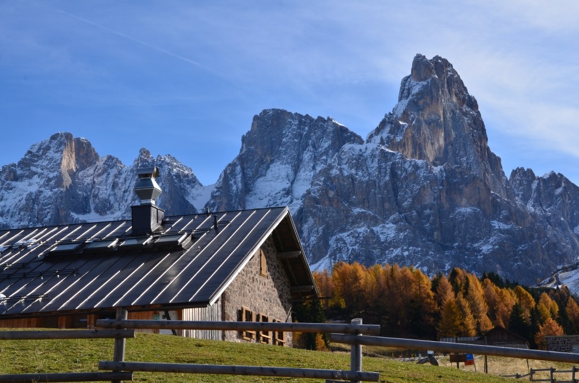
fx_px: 1083
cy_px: 192
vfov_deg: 20.1
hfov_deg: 29.9
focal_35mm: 68
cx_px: 290
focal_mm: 45
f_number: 13
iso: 100
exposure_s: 1/90
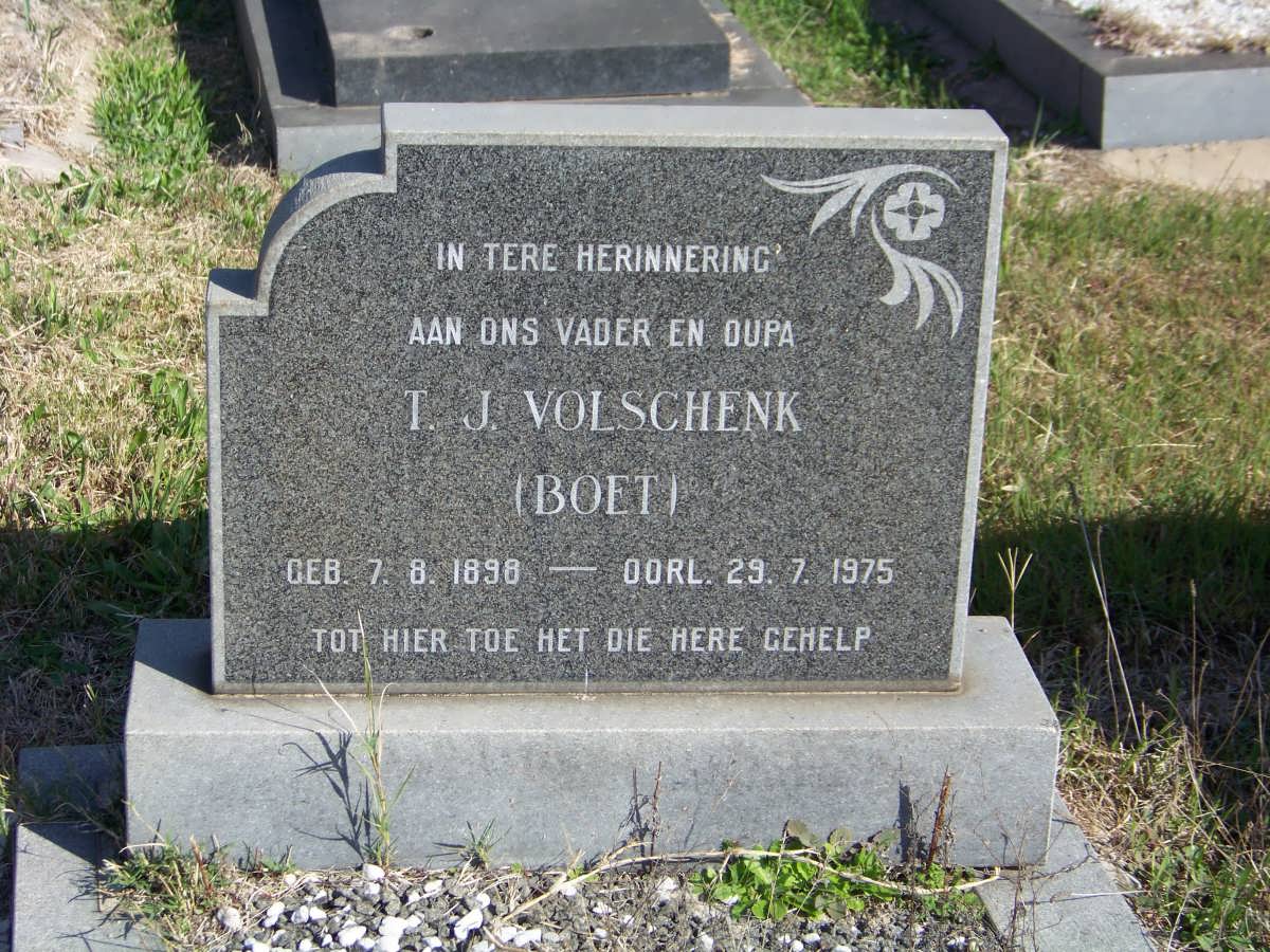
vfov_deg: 18.9
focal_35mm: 78
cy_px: 476
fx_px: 2862
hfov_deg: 25.0
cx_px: 635
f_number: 3.2
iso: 64
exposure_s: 1/640
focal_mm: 13.2
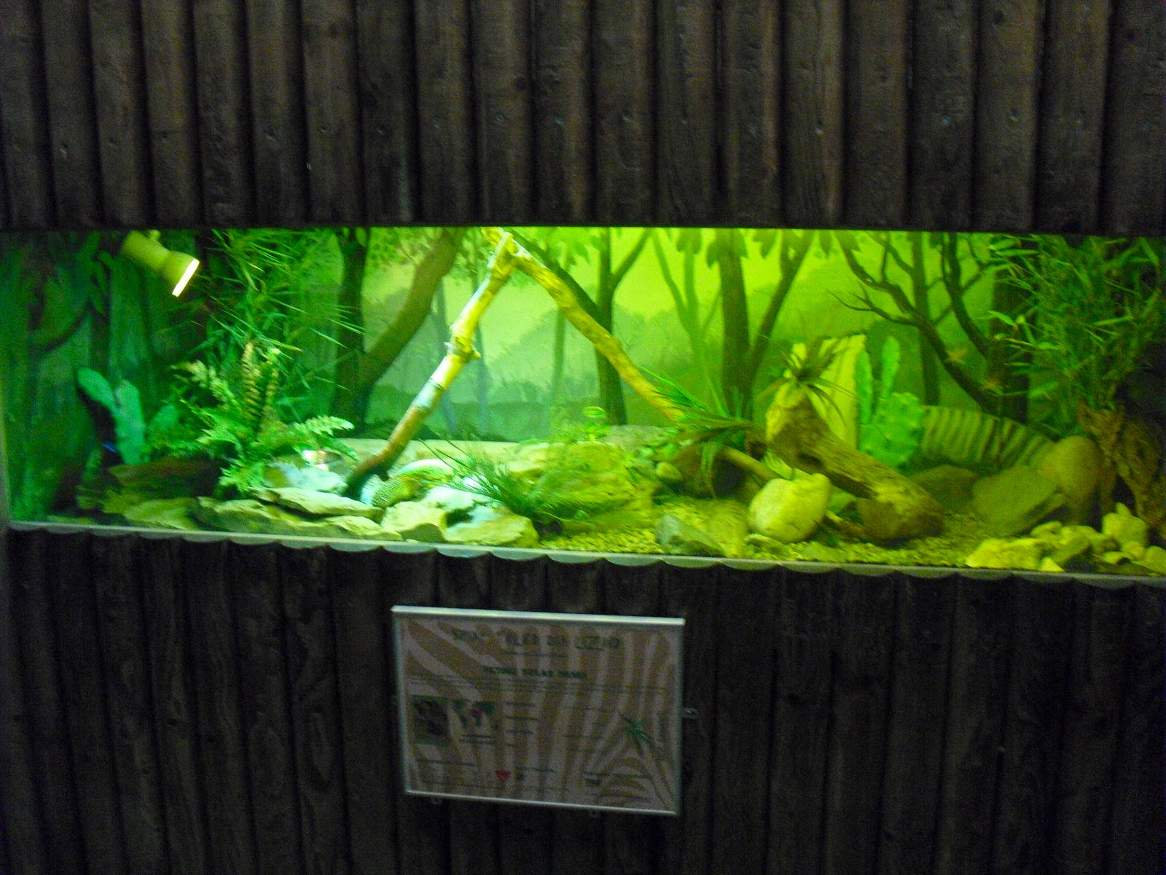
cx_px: 583
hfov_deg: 51.4
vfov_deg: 39.7
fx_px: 1213
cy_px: 438
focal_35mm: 36
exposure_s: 1/40
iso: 800
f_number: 3.1
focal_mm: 6.3
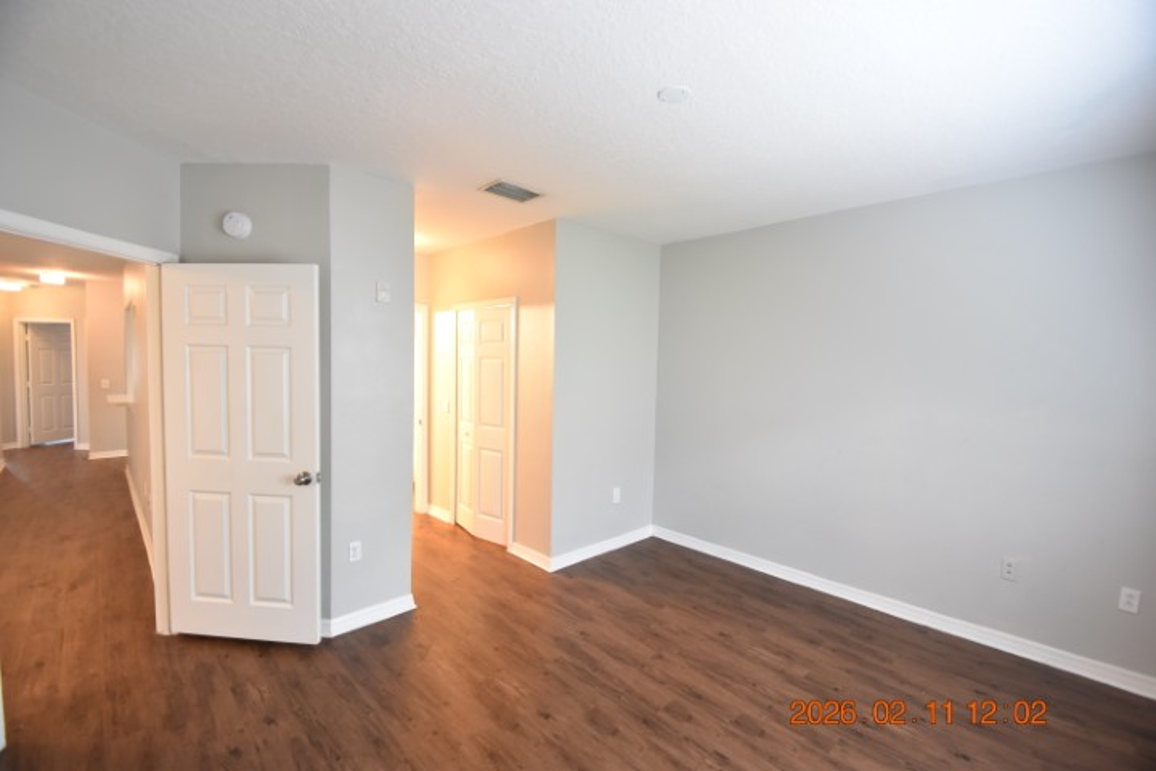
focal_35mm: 15
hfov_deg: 100.4
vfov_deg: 77.3
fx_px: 482
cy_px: 386
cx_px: 578
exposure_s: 1/15
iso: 800
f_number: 3.5
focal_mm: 10
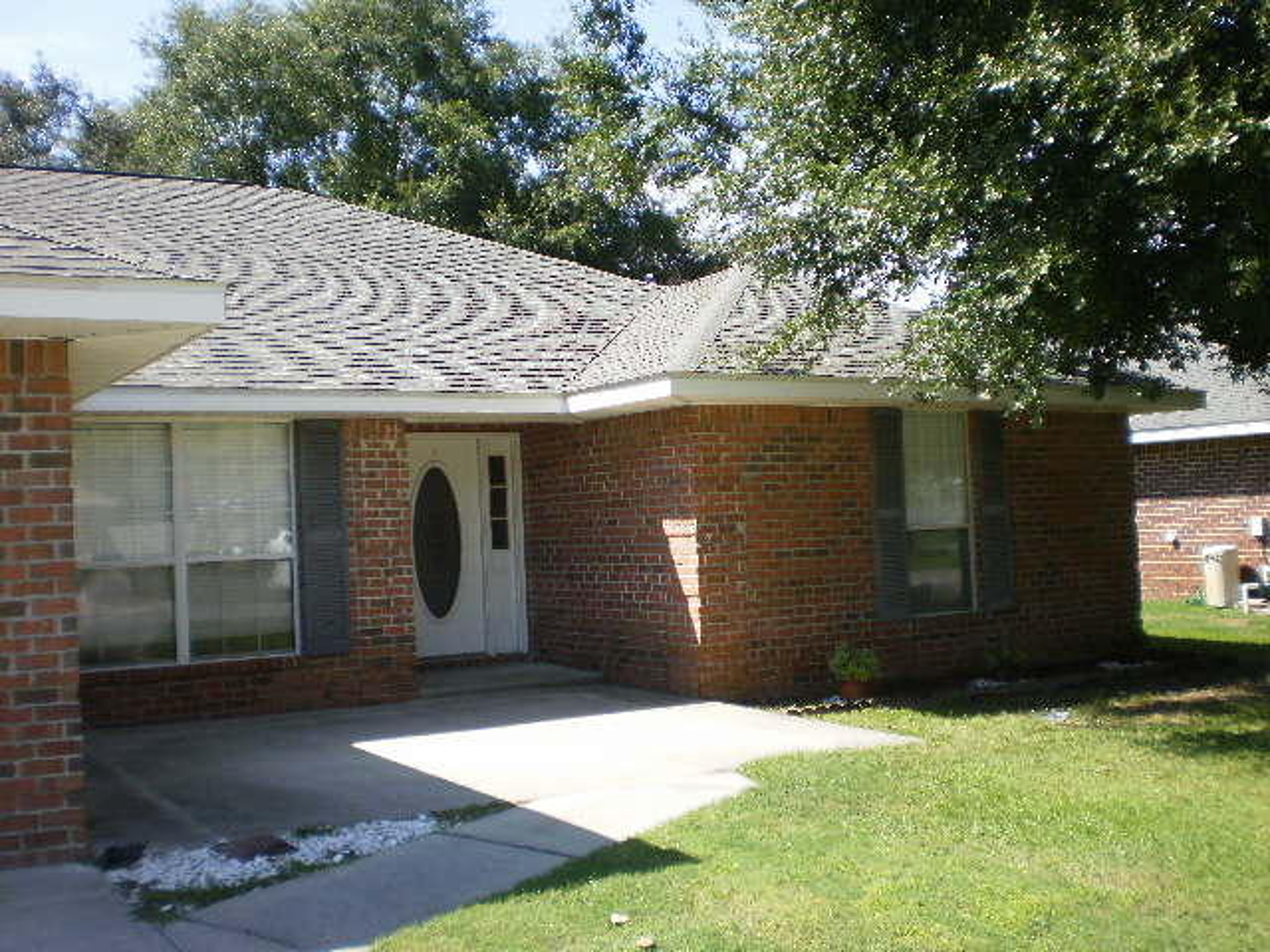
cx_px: 635
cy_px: 476
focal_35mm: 38
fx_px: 1394
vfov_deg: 37.7
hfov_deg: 49.0
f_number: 3.1
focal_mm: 6.3
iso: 100
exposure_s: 1/500
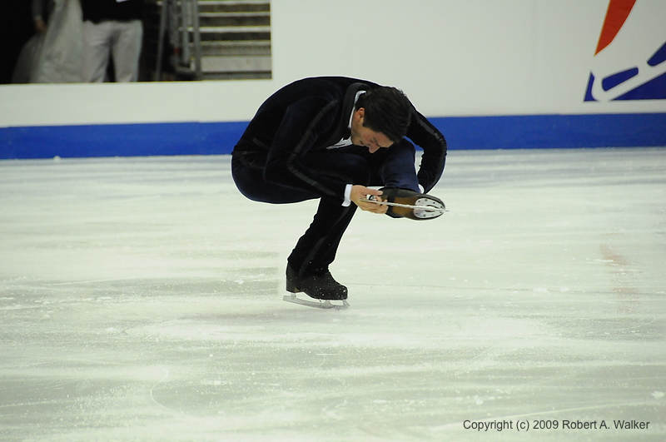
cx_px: 333
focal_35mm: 300
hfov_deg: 6.9
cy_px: 221
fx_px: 5542
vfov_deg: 4.6
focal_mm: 200
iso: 3200
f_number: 5.6
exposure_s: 1/800
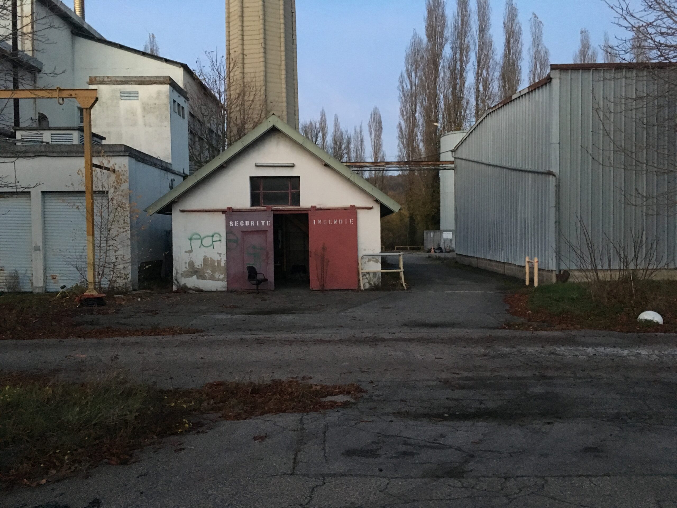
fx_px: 567
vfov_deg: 48.2
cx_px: 338
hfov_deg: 61.7
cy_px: 254
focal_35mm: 29
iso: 320
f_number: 2.2
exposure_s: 1/17
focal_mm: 4.15
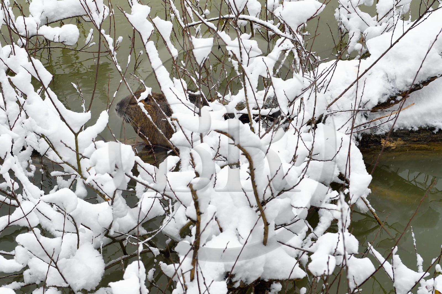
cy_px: 147
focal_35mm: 70
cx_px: 221
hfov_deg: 28.8
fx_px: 859
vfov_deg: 19.4
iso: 400
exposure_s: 1/160
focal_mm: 70
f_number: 10
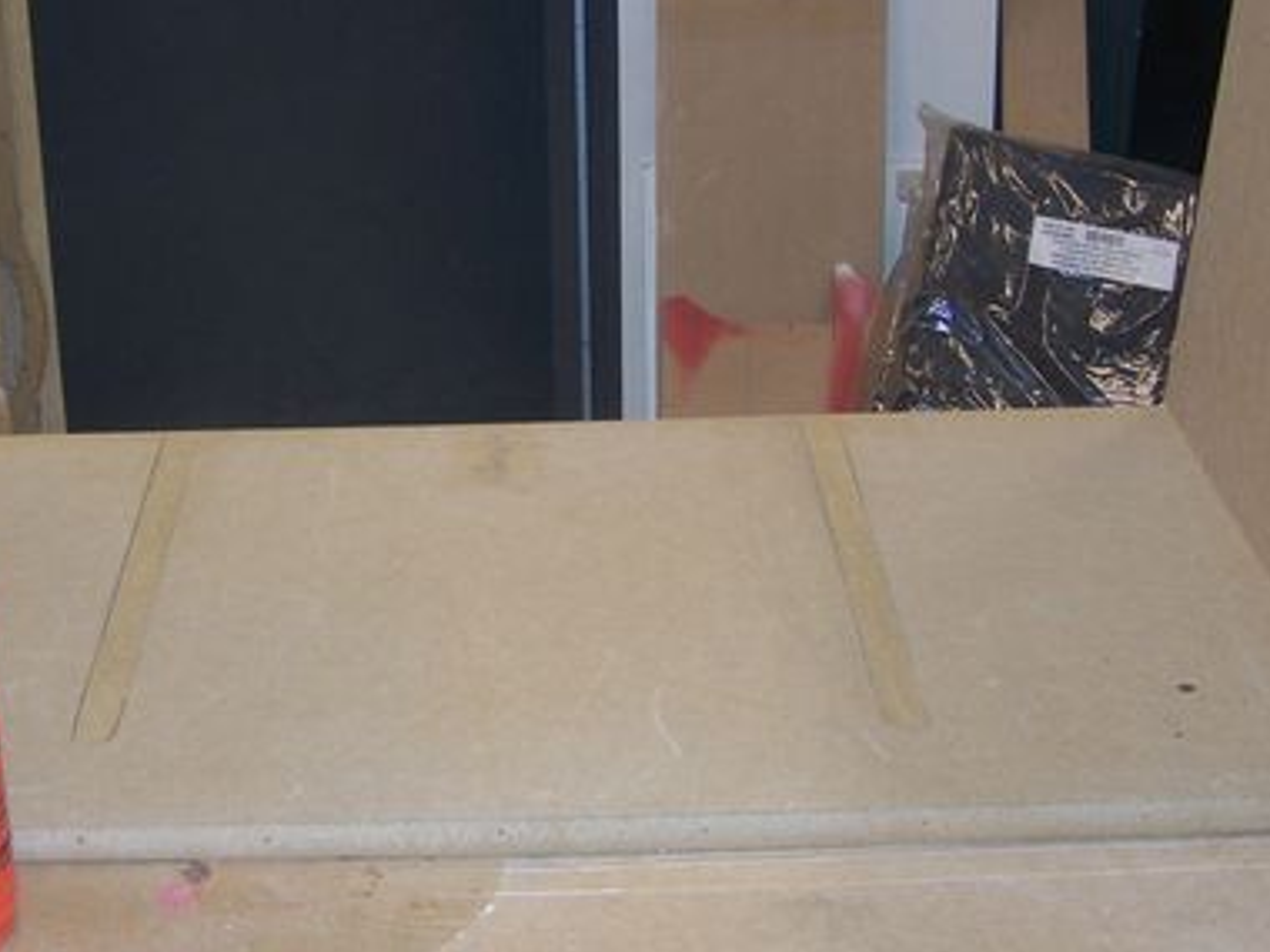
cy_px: 367
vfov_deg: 22.9
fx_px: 2348
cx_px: 495
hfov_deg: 30.2
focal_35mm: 64
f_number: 2.8
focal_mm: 6.3
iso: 80
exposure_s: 1/60
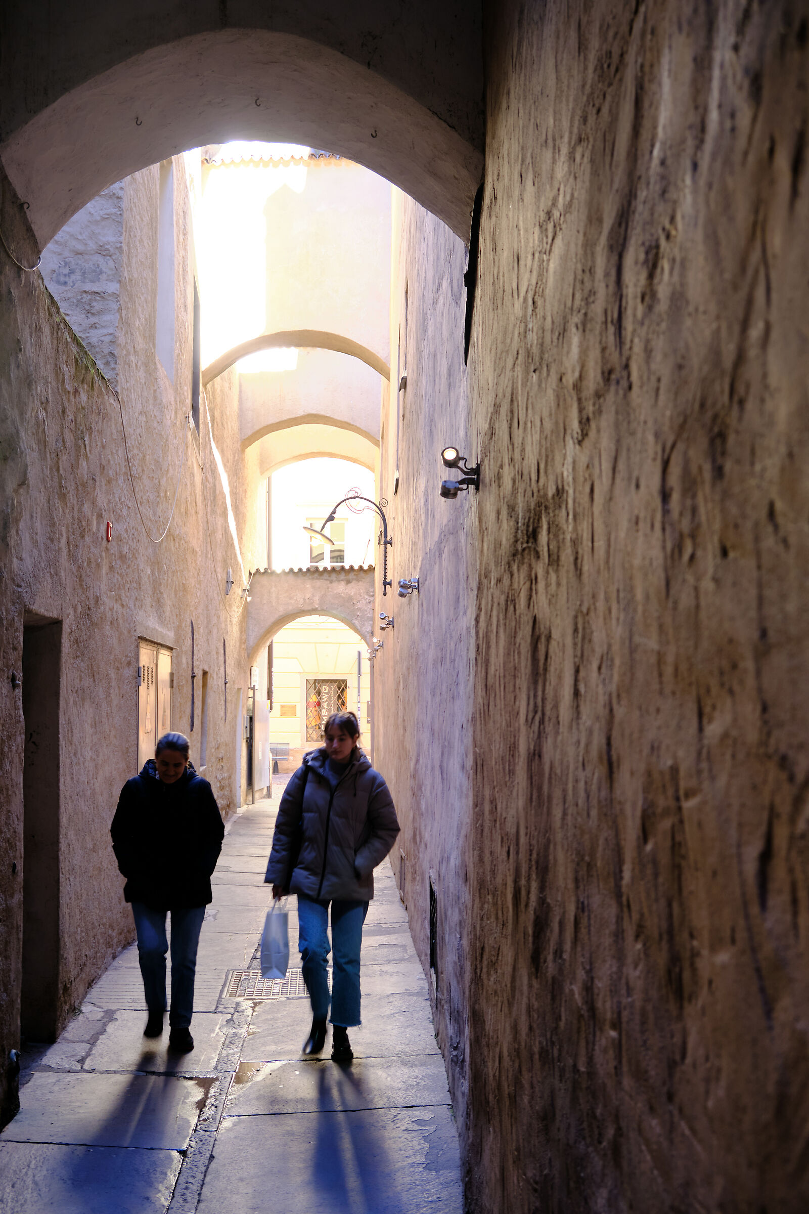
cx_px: 404
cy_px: 607
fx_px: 1180
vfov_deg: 54.4
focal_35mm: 35
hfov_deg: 37.9
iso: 400
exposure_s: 1/18
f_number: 4.5
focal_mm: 23.3
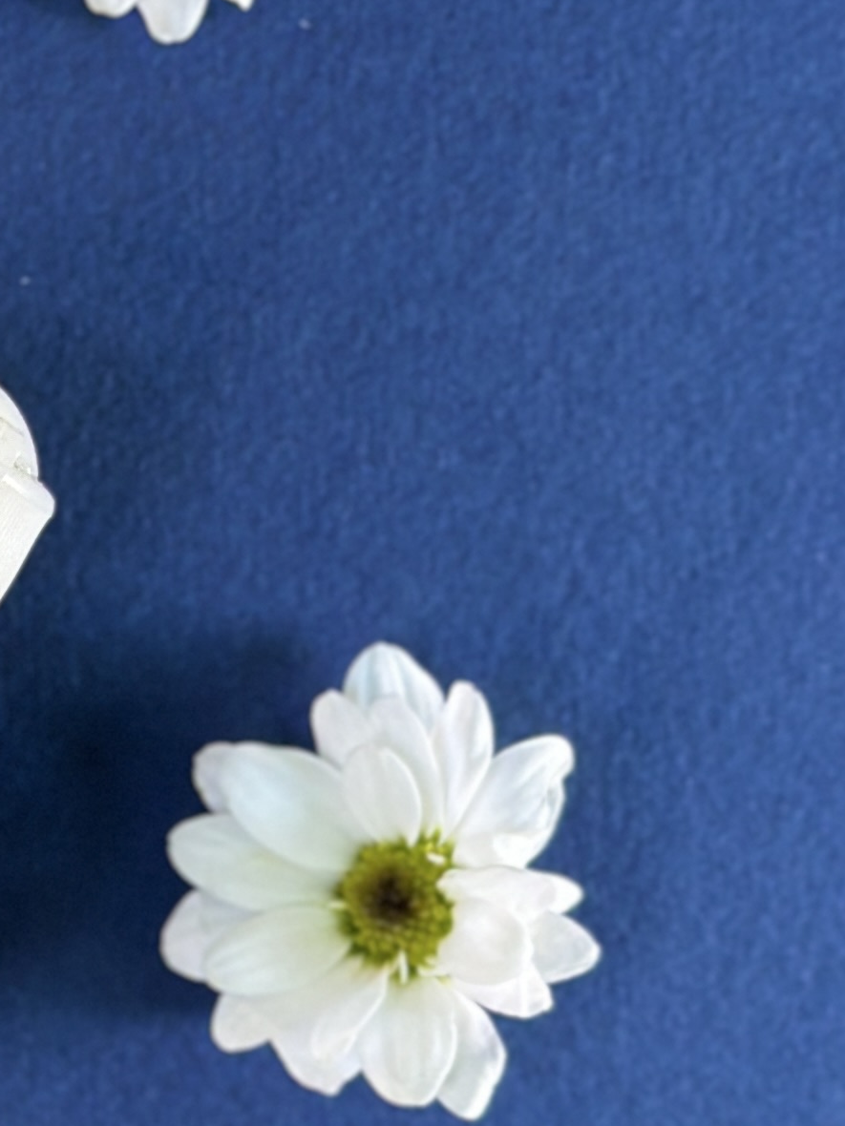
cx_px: -535
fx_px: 5338
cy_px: 634
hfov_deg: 8.8
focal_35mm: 164
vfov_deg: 12.0
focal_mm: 6.86
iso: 125
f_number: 1.78
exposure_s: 1/83
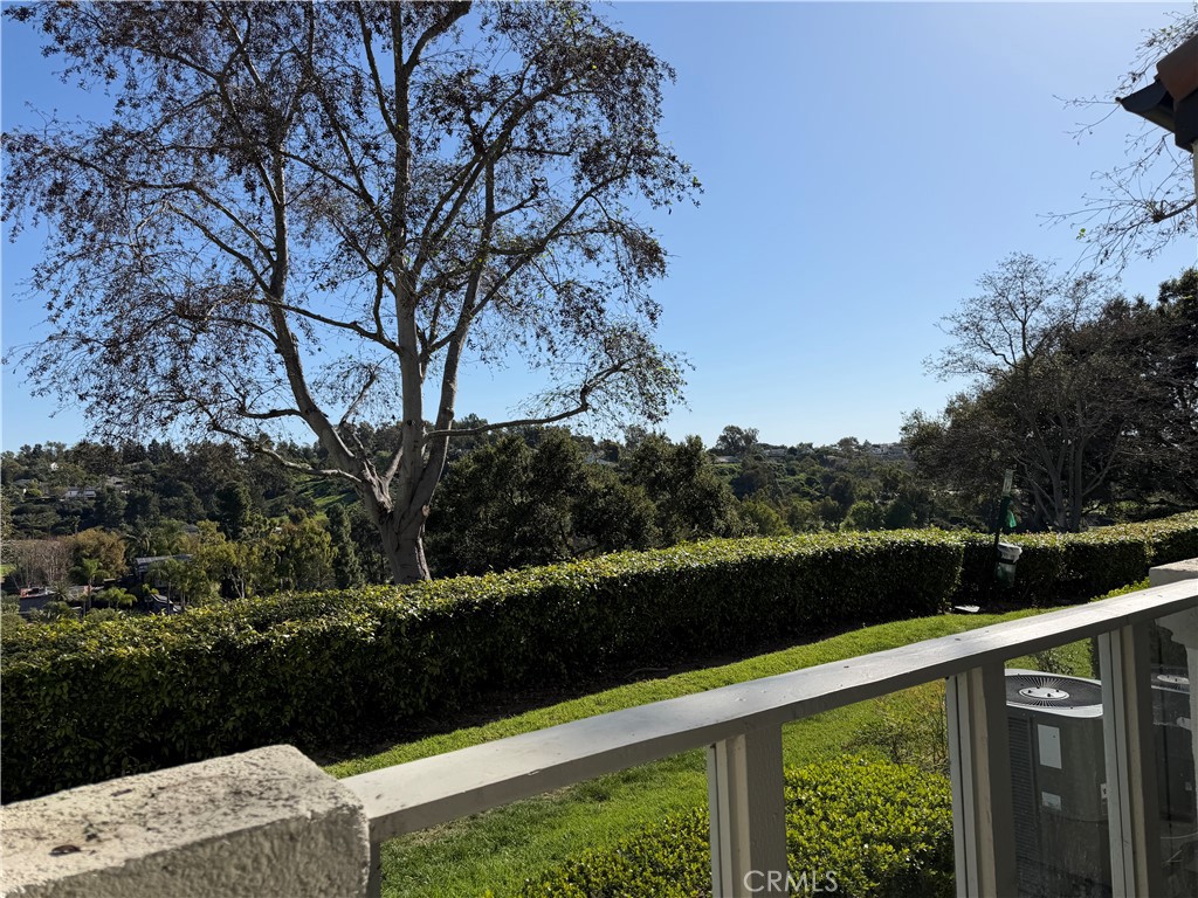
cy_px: 449
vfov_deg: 56.8
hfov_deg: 71.6
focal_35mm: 24
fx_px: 831
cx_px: 599
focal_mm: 6.76
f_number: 1.78
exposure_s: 1/6173
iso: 80
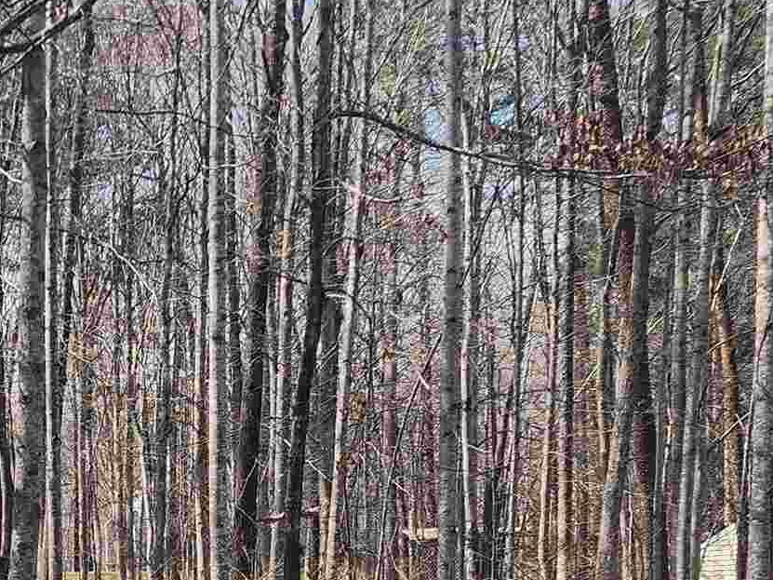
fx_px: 1898
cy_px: 780
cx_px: 68
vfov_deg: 16.3
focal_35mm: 85
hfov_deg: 22.4
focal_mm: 6.4
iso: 12
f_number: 1.8
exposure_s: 1/550
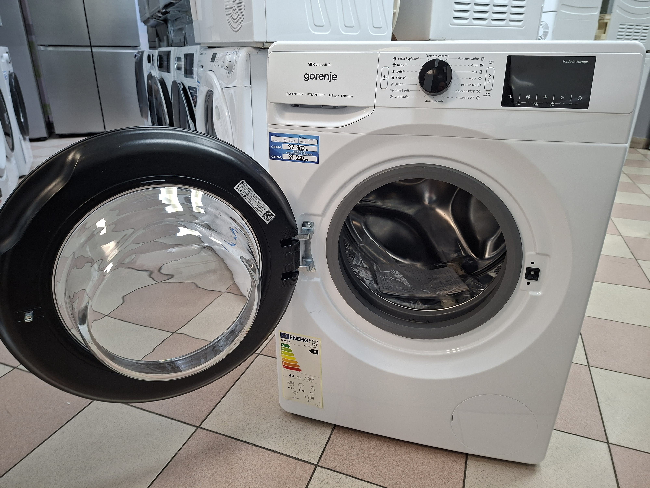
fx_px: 432
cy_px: 244
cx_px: 325
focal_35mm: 23
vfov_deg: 58.9
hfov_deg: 73.9
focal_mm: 5.54
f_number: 1.8
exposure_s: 1/33
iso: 250
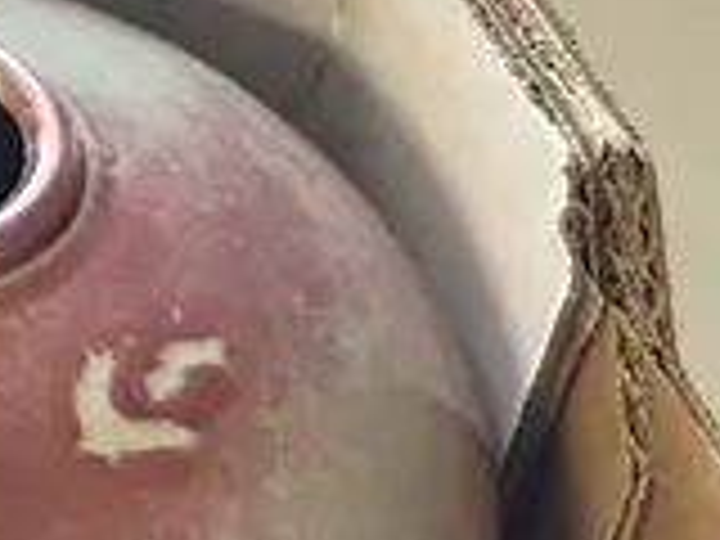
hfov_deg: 10.9
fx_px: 3203
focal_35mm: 154
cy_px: -144
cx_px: -1004
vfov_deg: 9.5
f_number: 1.78
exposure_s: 1/50
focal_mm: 6.86
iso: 400
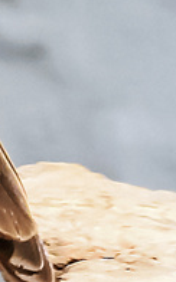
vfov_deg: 0.7
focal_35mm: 3126
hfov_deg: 0.4
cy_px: 106
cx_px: -345
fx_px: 24061
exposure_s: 1/800
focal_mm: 500
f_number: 11
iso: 1600
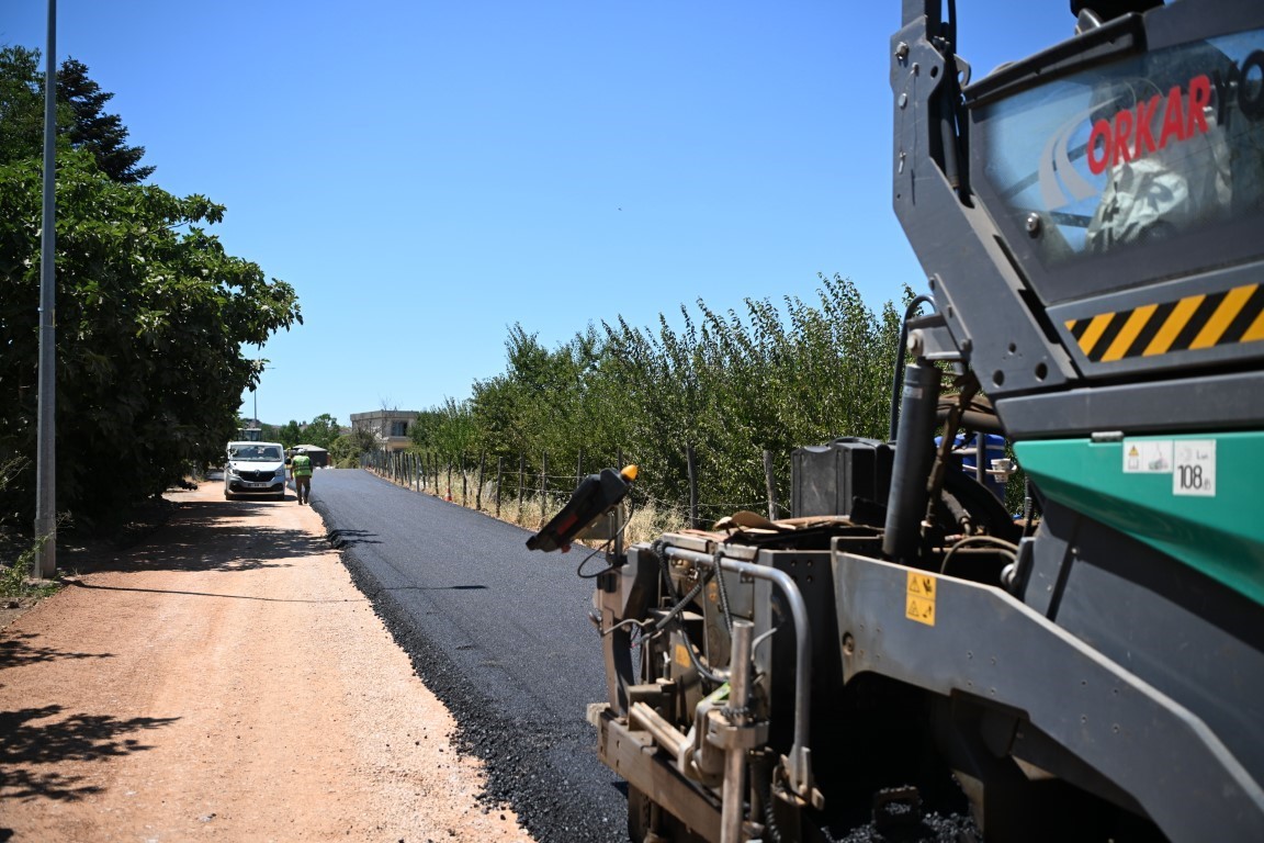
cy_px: 422
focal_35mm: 30
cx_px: 632
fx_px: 1053
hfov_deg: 61.9
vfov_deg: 43.6
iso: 400
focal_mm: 30
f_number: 2.8
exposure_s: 1/6400
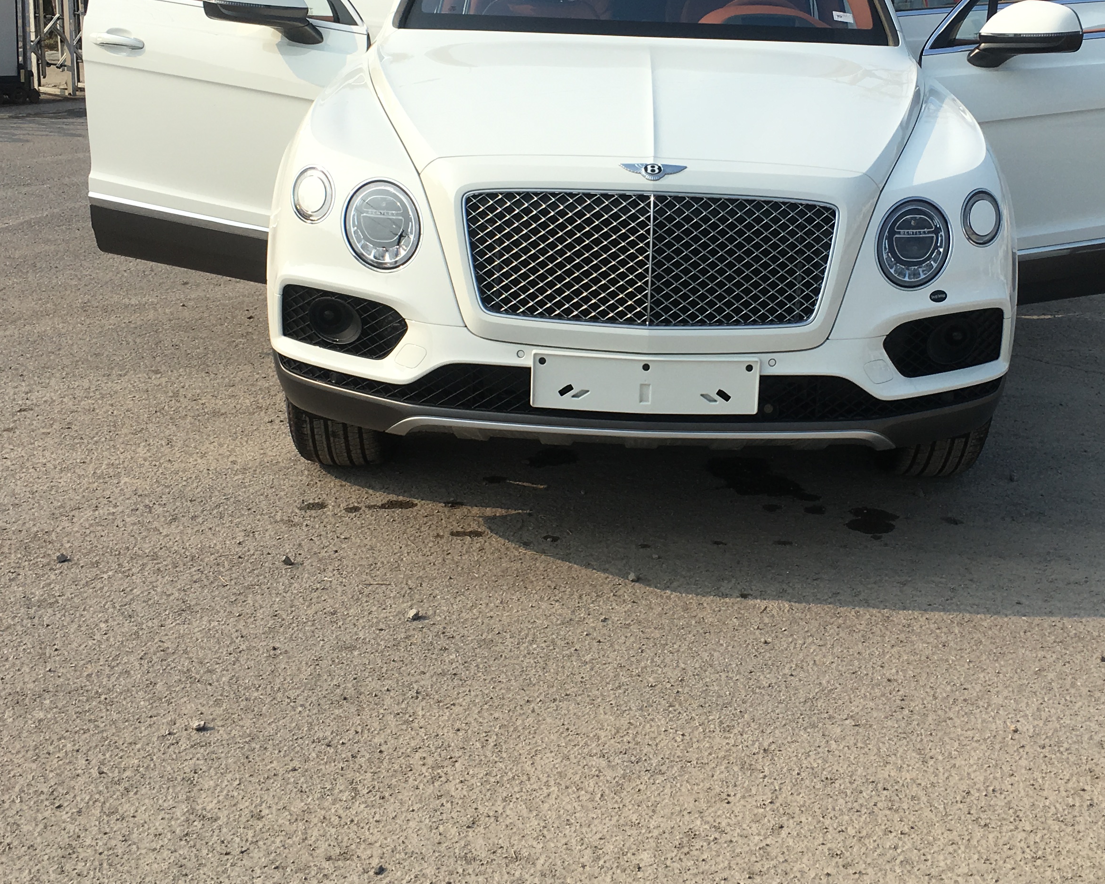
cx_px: 667
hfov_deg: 37.9
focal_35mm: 49
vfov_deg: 30.7
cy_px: 313
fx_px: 1602
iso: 25
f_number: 2.2
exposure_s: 1/1637
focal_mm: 4.15
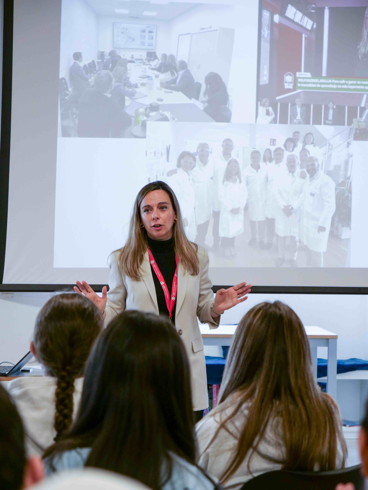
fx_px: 1531
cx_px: 184
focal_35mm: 108
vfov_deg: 18.2
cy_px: 245
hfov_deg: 13.7
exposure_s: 1/125
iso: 640
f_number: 4
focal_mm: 54
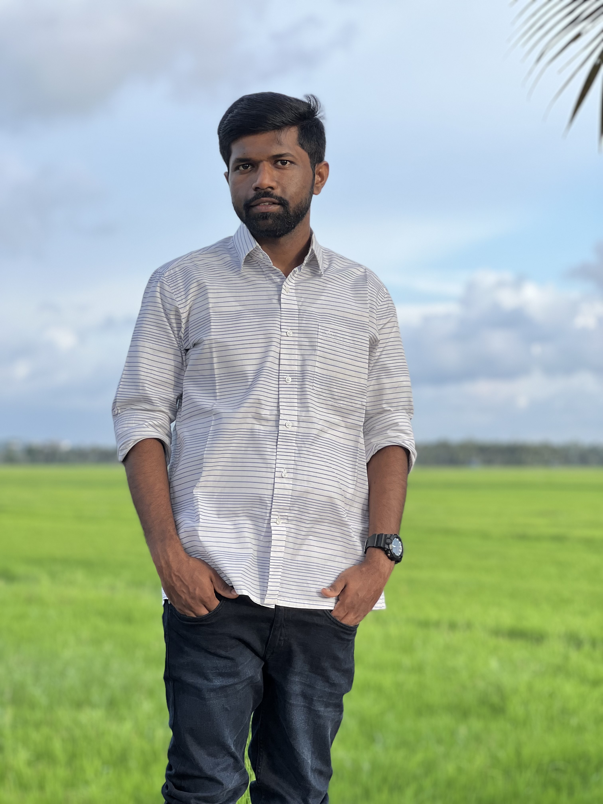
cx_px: 302
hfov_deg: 19.1
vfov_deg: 25.3
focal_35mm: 77
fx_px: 1788
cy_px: 402
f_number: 2.8
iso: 20
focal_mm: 9
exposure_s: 1/121
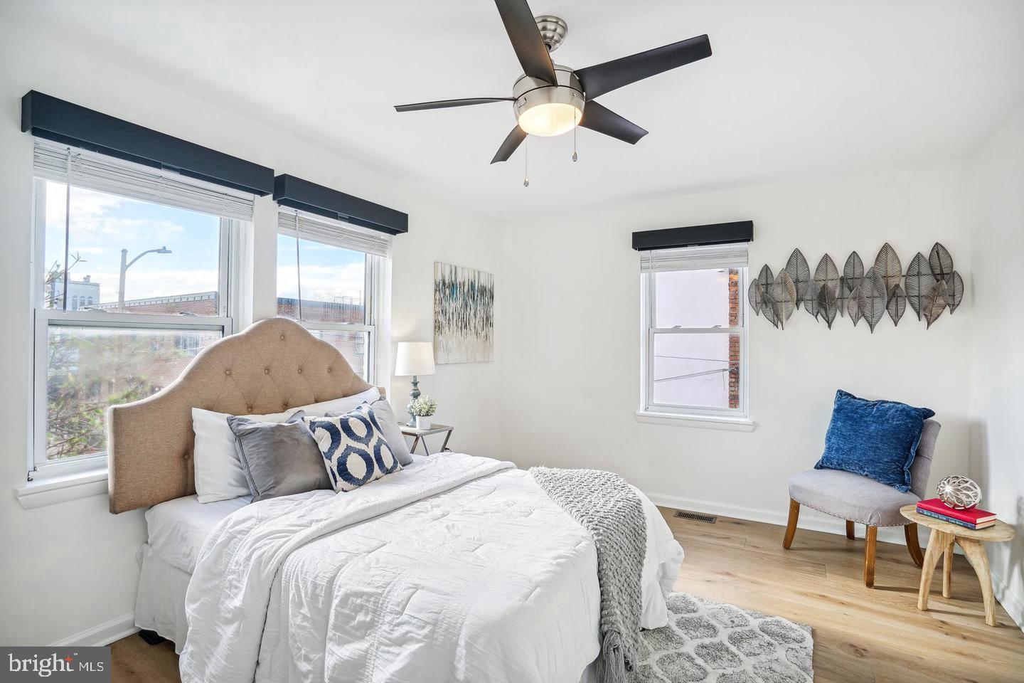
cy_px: 342
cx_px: 512
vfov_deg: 73.7
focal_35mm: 16
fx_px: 455
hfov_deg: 96.7
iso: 500
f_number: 9
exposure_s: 1/100
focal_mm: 16
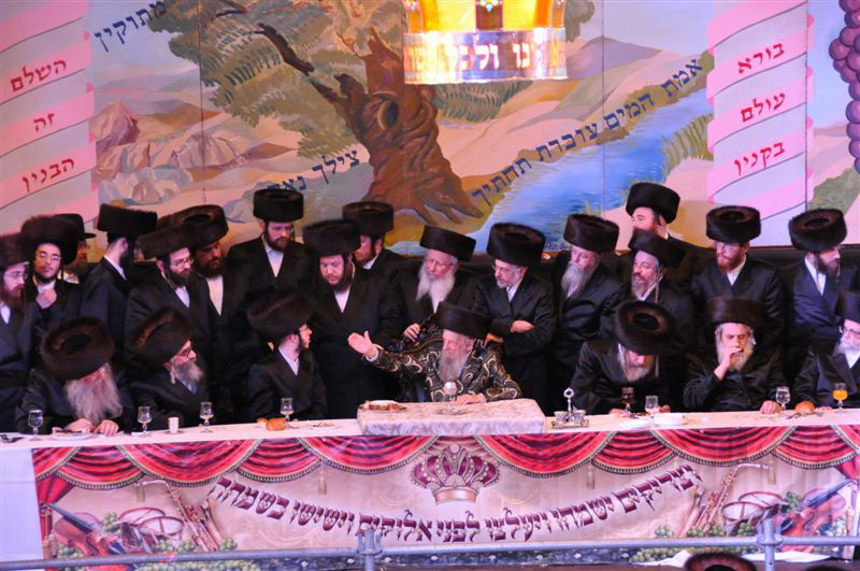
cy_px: 286
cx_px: 430
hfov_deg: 16.7
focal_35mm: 123
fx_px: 2934
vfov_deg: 11.1
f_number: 5
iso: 3200
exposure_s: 1/25
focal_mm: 82
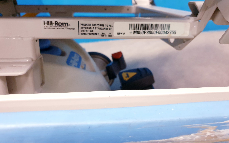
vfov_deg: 44.3
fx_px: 175
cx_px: 115
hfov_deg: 66.5
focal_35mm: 28
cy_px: 58
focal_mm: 4.3
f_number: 1.5
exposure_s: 1/20
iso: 250
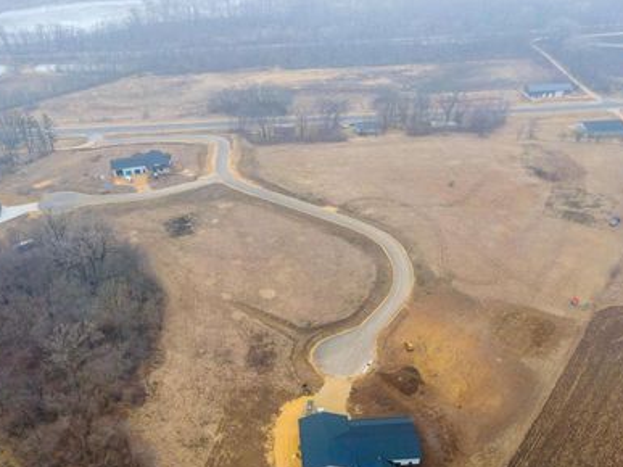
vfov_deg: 45.1
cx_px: 301
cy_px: 289
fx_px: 558
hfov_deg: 58.4
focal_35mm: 31
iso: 100
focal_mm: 4.5
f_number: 2.8
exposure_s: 1/125
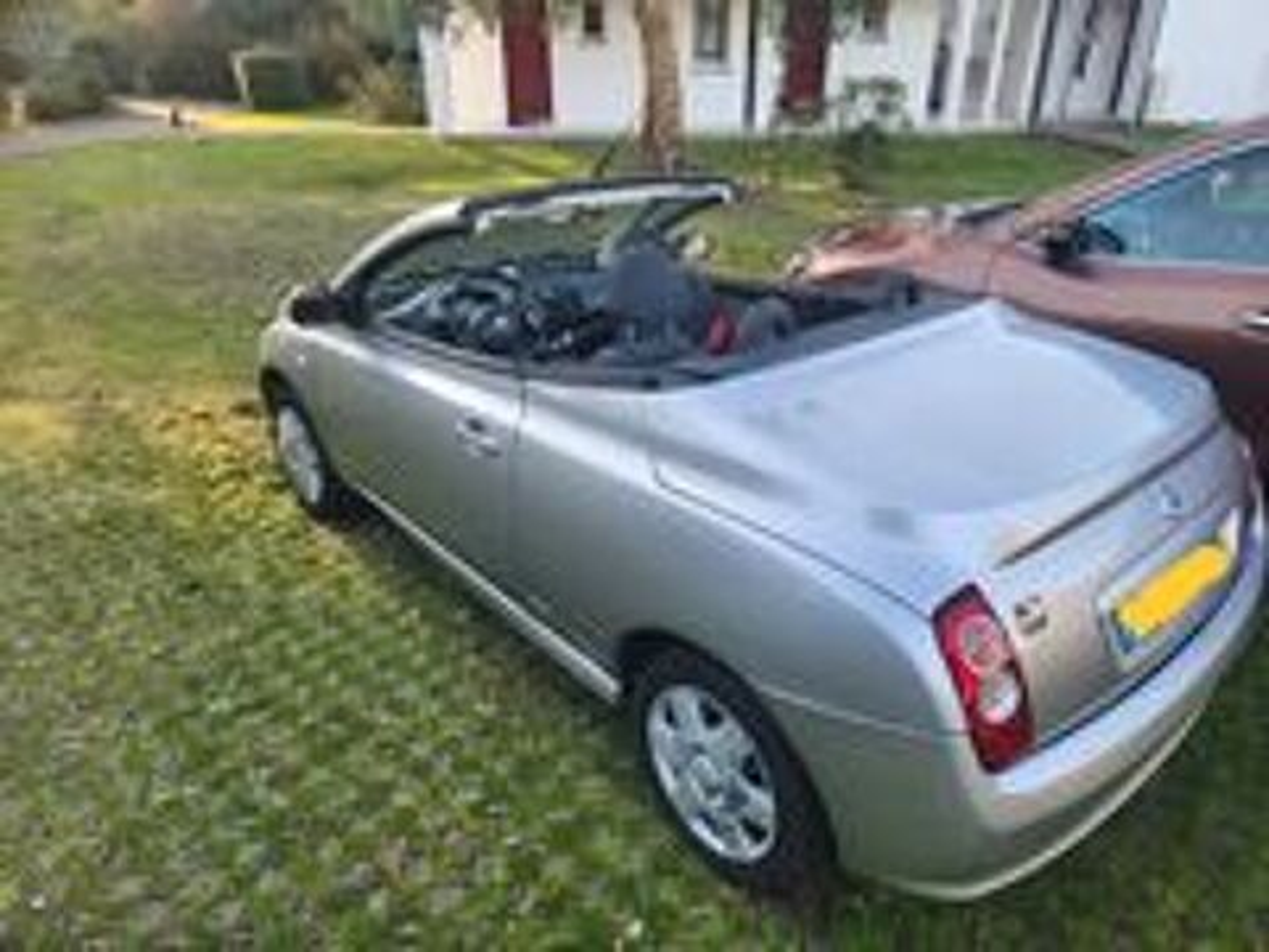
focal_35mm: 23
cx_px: 634
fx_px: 843
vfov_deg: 58.9
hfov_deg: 73.9
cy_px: 476
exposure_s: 1/182
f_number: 1.8
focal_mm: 5.4
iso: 25
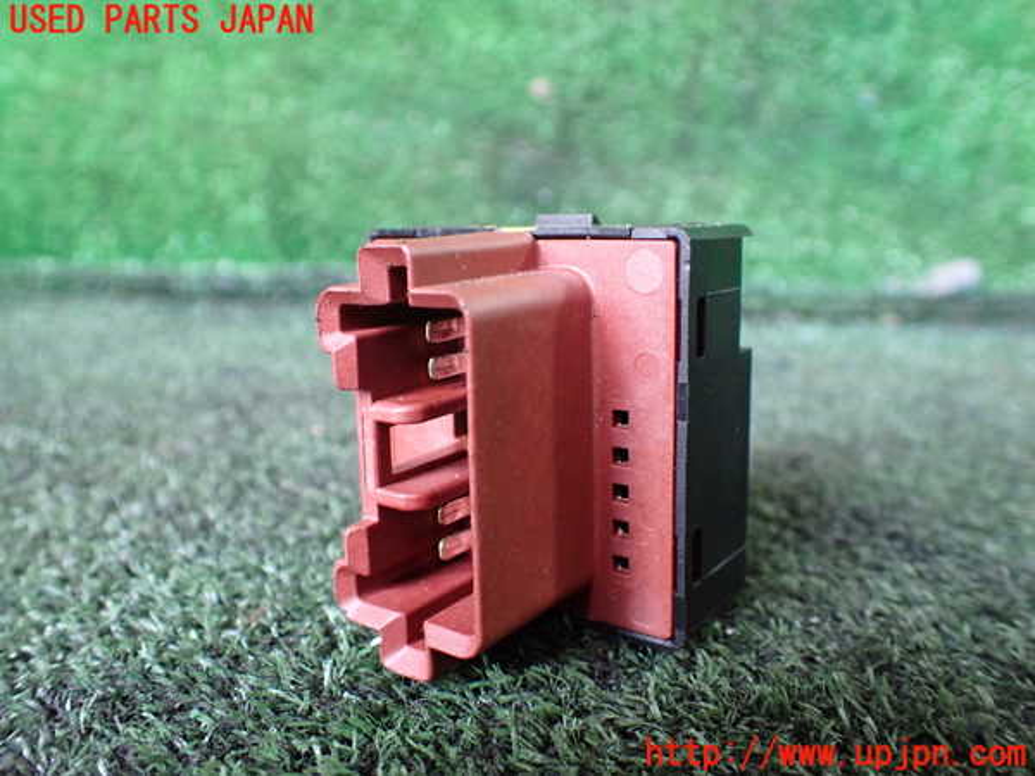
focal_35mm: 30
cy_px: 388
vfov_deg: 46.8
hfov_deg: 60.0
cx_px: 518
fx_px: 897
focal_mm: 5.4
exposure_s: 1/40
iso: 800
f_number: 2.3
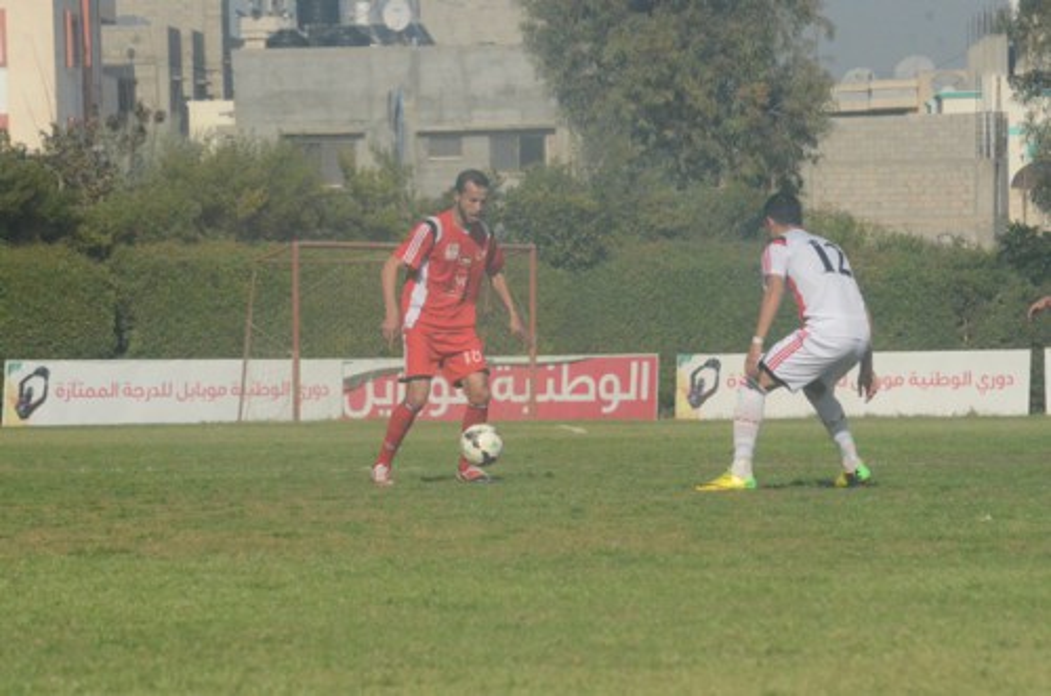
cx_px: 526
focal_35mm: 300
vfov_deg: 4.6
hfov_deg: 6.9
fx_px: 8739
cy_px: 348
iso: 5000
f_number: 13
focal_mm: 200
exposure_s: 1/8000
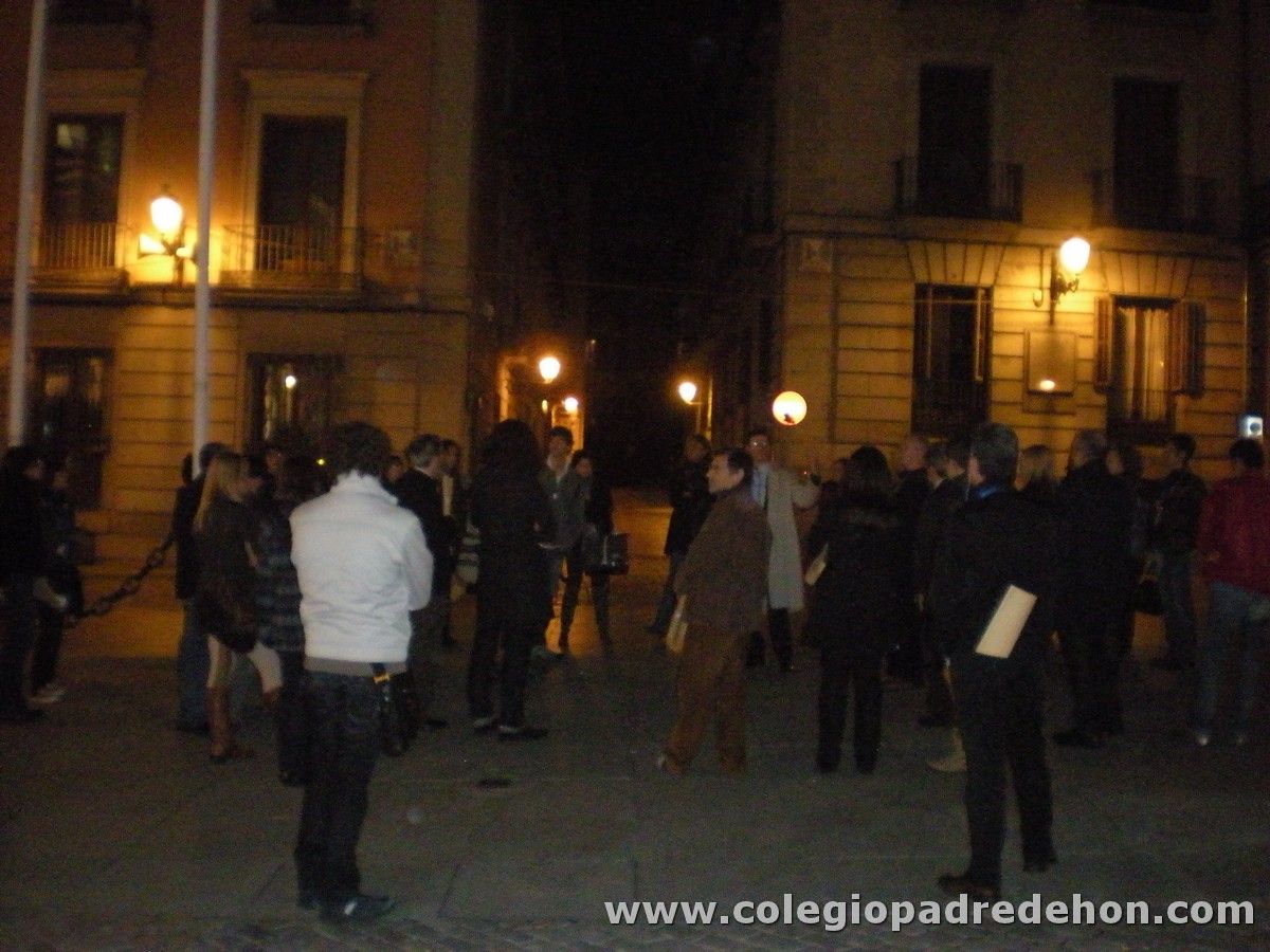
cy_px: 476
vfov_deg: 37.7
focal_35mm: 38
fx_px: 1394
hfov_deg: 49.0
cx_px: 635
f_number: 3.1
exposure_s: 1/60
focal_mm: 6.3
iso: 800
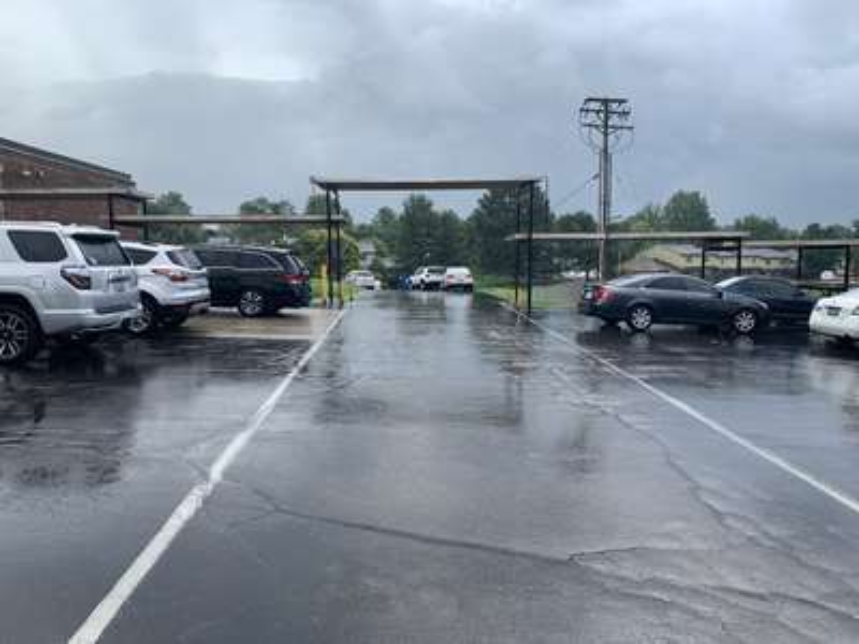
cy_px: 322
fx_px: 645
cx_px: 430
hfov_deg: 67.3
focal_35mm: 26
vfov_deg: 53.1
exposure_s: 1/1250
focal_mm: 4.25
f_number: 1.8
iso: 25
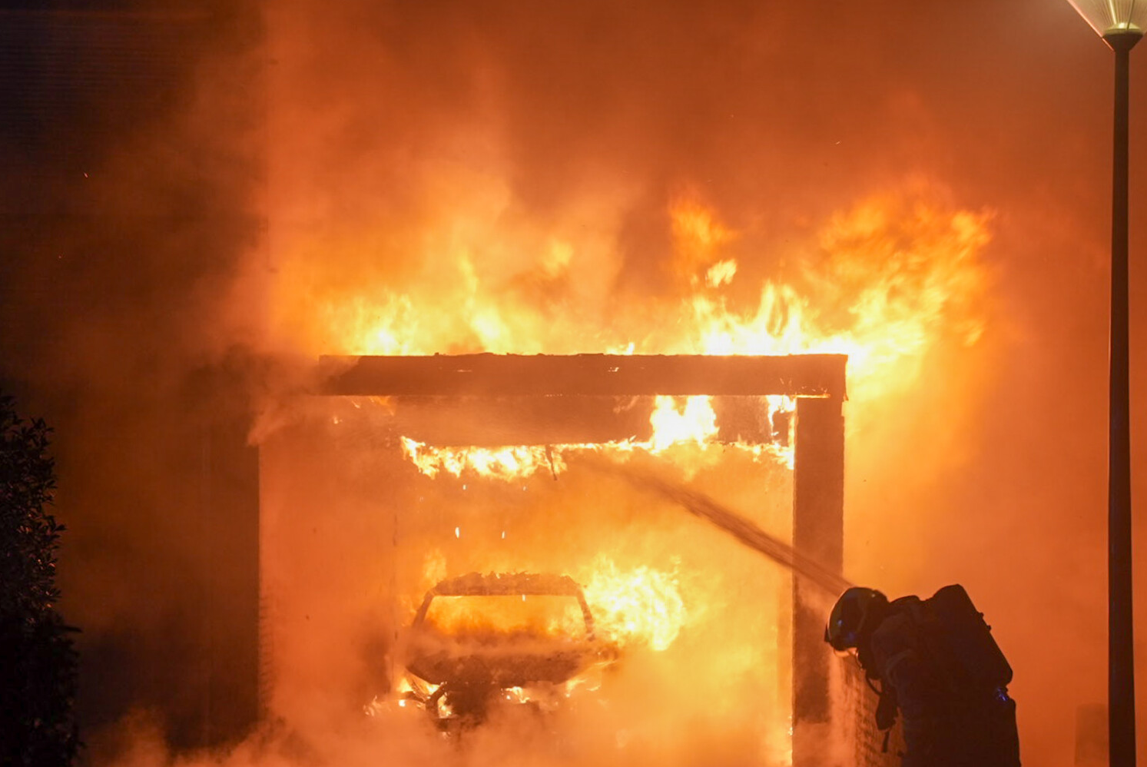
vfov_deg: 15.2
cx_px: 585
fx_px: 2870
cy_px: 486
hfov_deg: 22.6
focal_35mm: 90
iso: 1000
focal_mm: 70
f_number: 3.5
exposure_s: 1/100
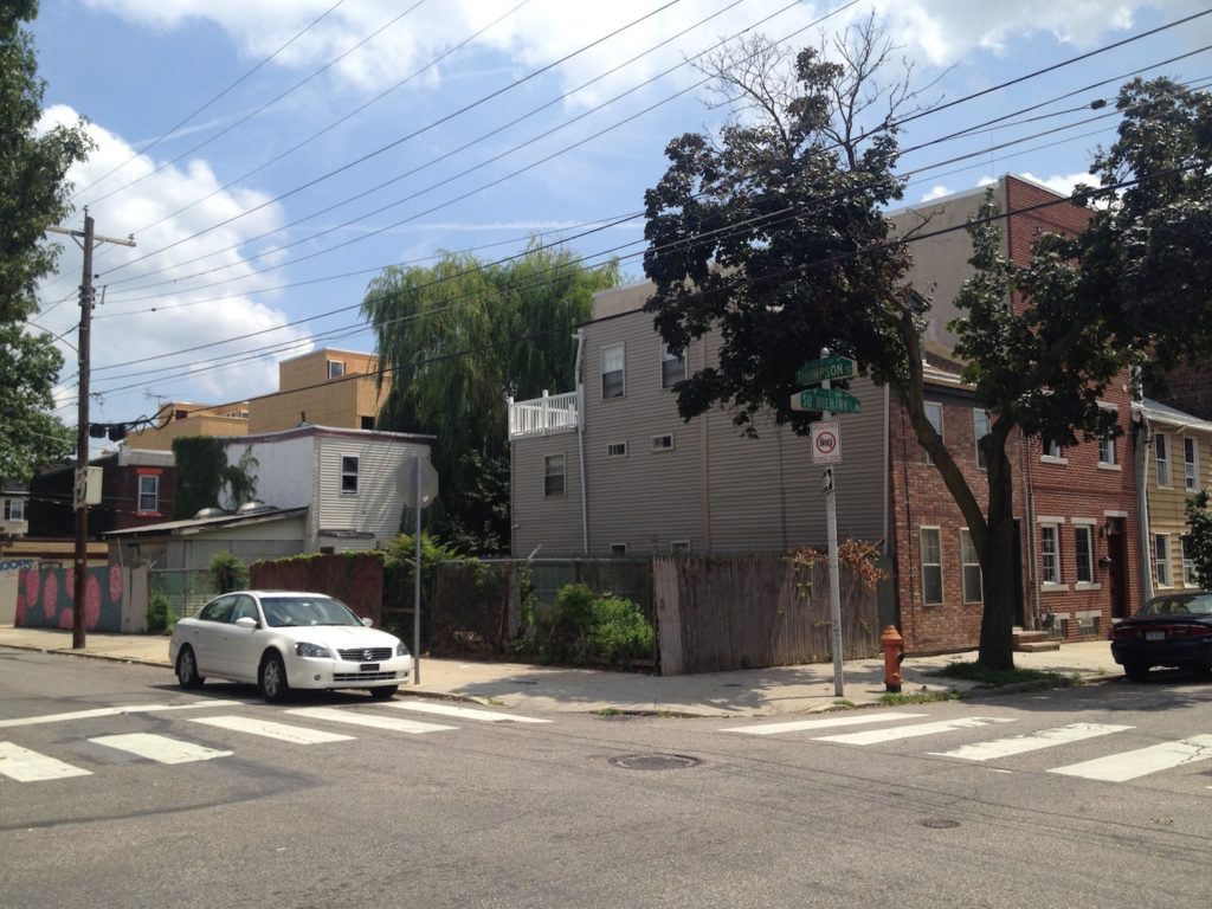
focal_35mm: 35
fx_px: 1225
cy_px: 454
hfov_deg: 52.6
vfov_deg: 40.7
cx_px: 606
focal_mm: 4.28
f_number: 2.4
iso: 50
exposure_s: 1/1905
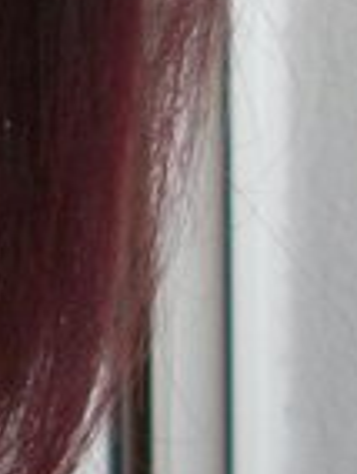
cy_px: -227
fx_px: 4044
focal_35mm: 295
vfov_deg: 6.6
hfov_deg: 5.0
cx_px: -260
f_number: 3.1
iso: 80
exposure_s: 1/160
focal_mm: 6.3
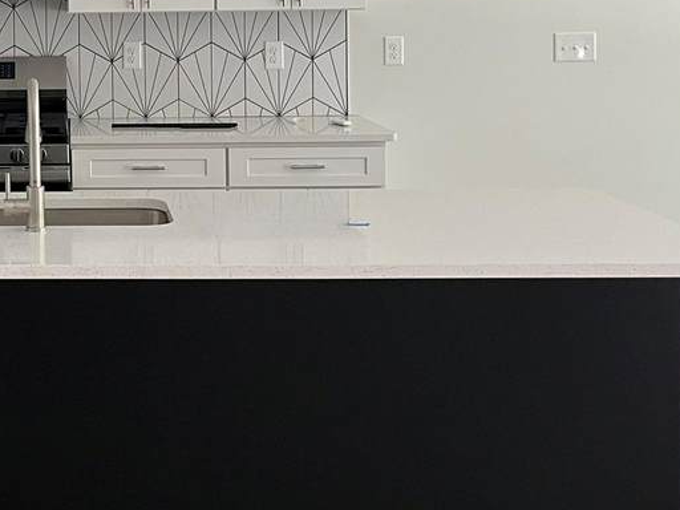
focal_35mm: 65
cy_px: 44
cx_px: -23
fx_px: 1277
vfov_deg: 22.0
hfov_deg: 27.8
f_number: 1.6
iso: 125
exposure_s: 1/81
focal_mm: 5.1
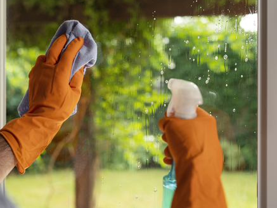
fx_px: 440
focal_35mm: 55
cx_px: 143
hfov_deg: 34.9
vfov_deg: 26.6
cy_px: 104
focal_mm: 50
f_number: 3.5
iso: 160
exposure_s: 1/125
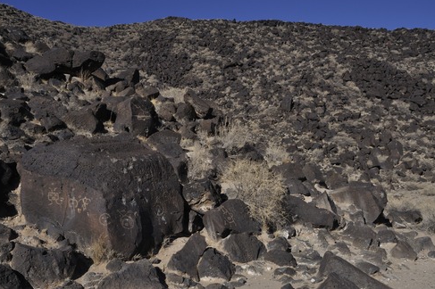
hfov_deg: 48.5
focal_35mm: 40
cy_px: 142
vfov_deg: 33.4
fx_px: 483
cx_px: 219
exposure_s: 1/320
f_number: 14
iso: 200
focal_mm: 26
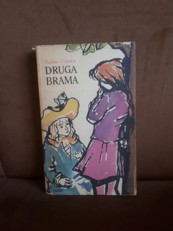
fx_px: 180
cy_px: 116
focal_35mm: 27
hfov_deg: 51.4
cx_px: 86
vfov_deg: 65.3
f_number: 1.9
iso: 200
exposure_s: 1/24
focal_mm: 3.6
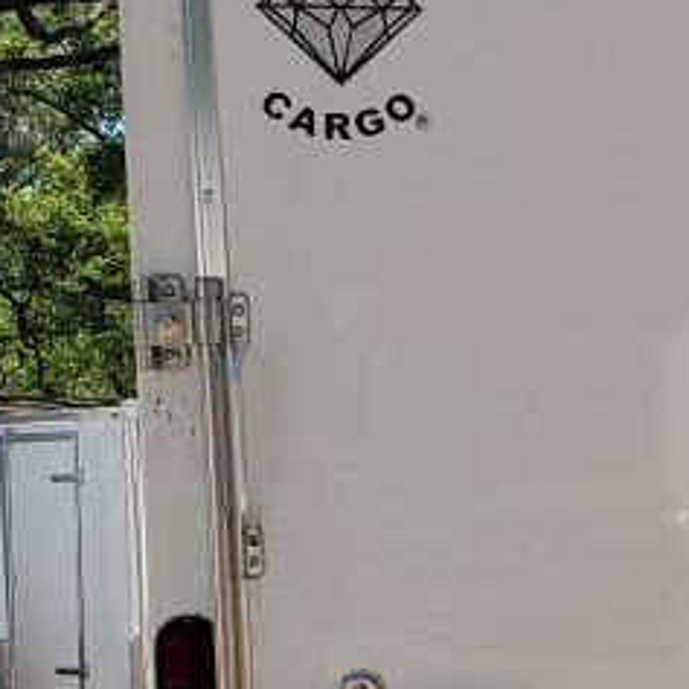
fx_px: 3063
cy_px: 706
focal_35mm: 136
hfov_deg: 12.2
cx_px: 1067
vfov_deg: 12.7
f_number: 2.4
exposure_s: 1/802
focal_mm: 4.3
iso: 50
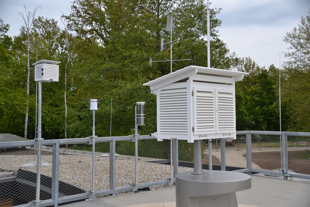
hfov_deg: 49.6
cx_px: 155
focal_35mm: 39
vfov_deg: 34.2
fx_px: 336
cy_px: 104
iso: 400
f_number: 4
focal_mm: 26
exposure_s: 1/3200
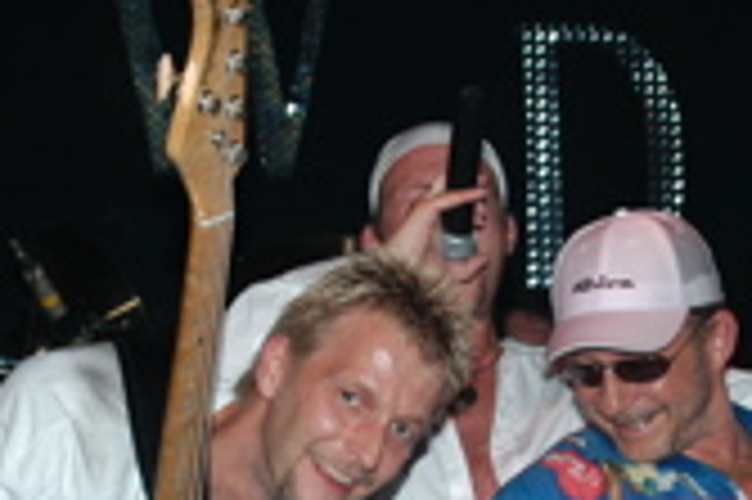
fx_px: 2358
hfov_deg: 18.1
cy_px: 282
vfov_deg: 12.1
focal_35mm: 113
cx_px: 471
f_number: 5.6
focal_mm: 28
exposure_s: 1/60
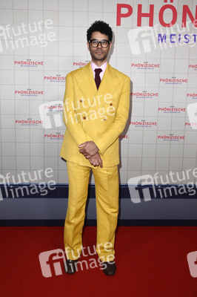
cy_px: 148
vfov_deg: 53.2
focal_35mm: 36
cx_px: 98
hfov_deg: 36.8
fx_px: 296
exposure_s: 1/250
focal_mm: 36
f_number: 5.6
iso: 500
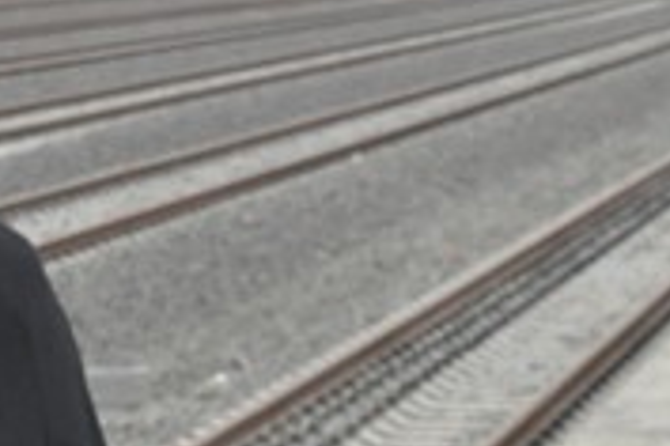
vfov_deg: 4.8
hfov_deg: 7.2
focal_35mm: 286
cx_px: -23
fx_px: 5322
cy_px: 147
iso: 1600
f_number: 10
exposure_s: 1/200
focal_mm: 52
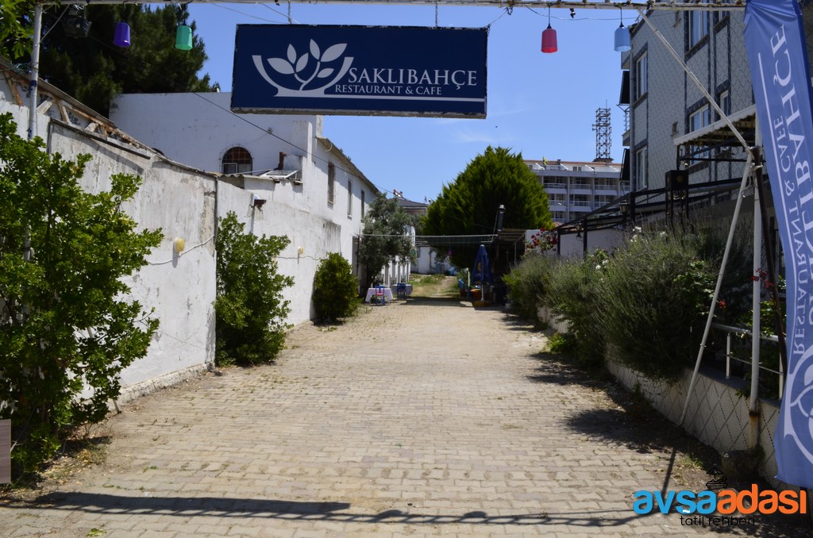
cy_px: 269
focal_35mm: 27
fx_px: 608
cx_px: 406
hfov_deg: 67.5
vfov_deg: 47.7
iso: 500
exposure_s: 1/200
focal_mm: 18
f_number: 22
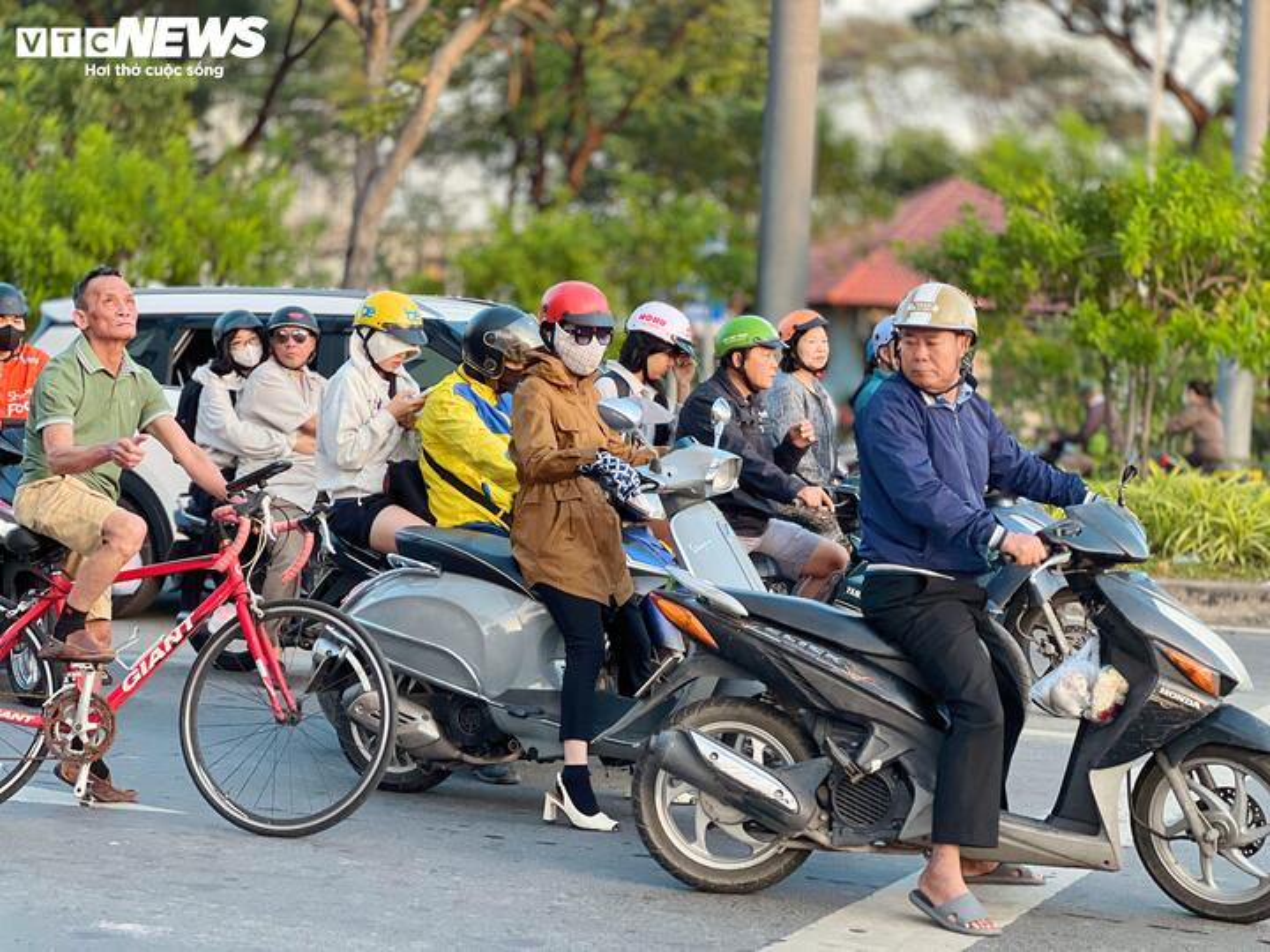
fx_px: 2825
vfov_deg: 19.1
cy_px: 476
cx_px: 635
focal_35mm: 77
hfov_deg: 25.3
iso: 160
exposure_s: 1/121
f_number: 2.8
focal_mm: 9
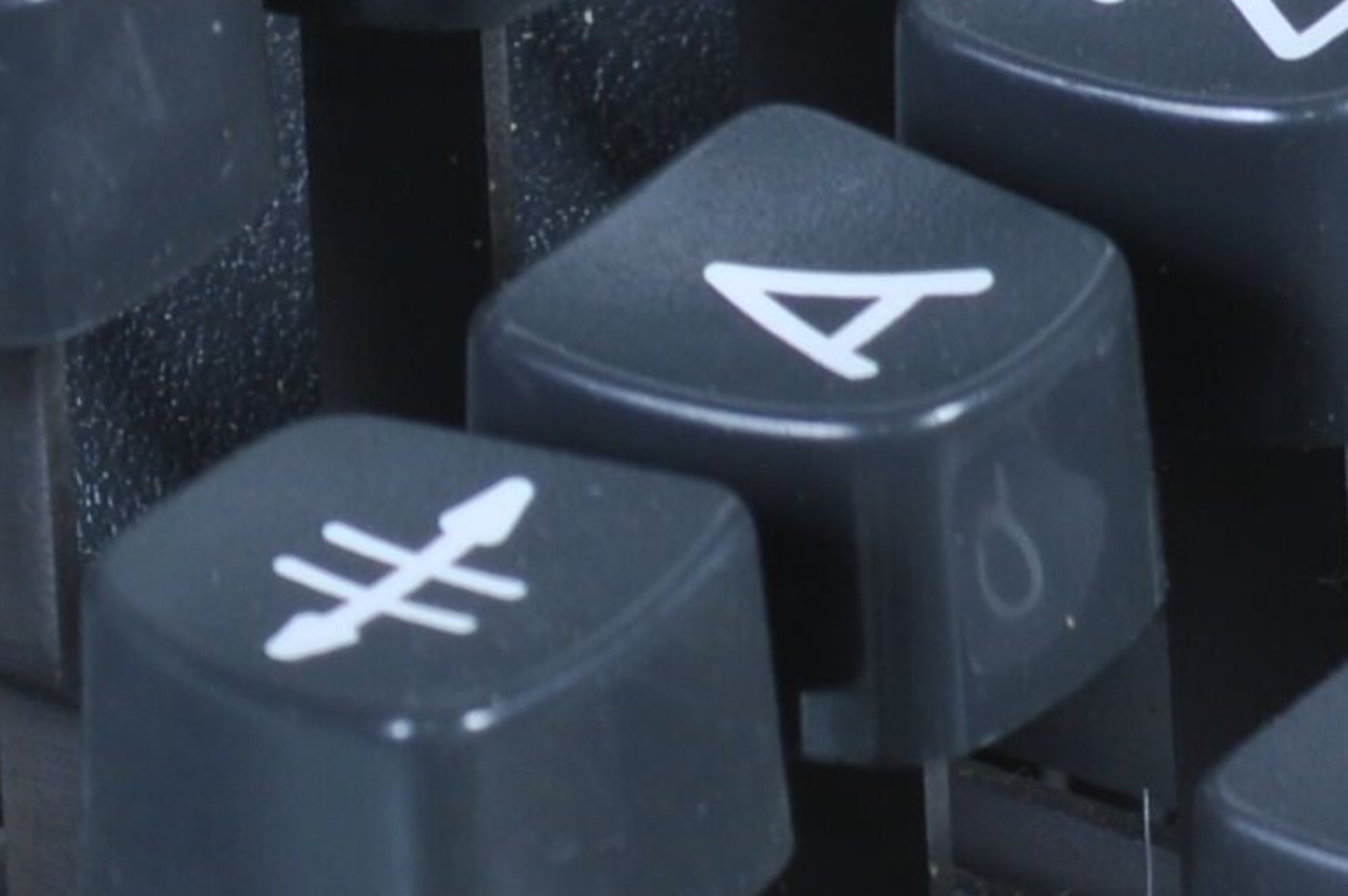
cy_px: -219
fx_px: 32802
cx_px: 2766
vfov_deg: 1.6
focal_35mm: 877
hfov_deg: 2.3
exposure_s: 1/160
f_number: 16
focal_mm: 105
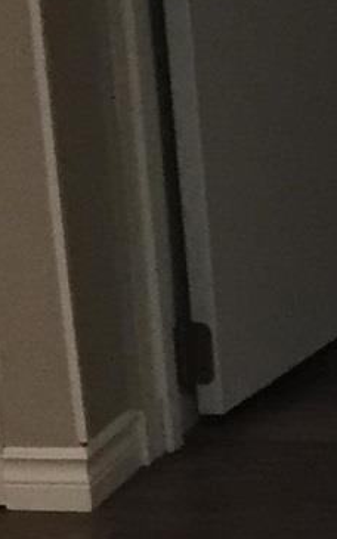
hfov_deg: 6.0
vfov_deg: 10.8
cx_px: 1180
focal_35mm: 194
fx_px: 2852
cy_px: 81
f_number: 2.2
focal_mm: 4.15
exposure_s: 1/30
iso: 125
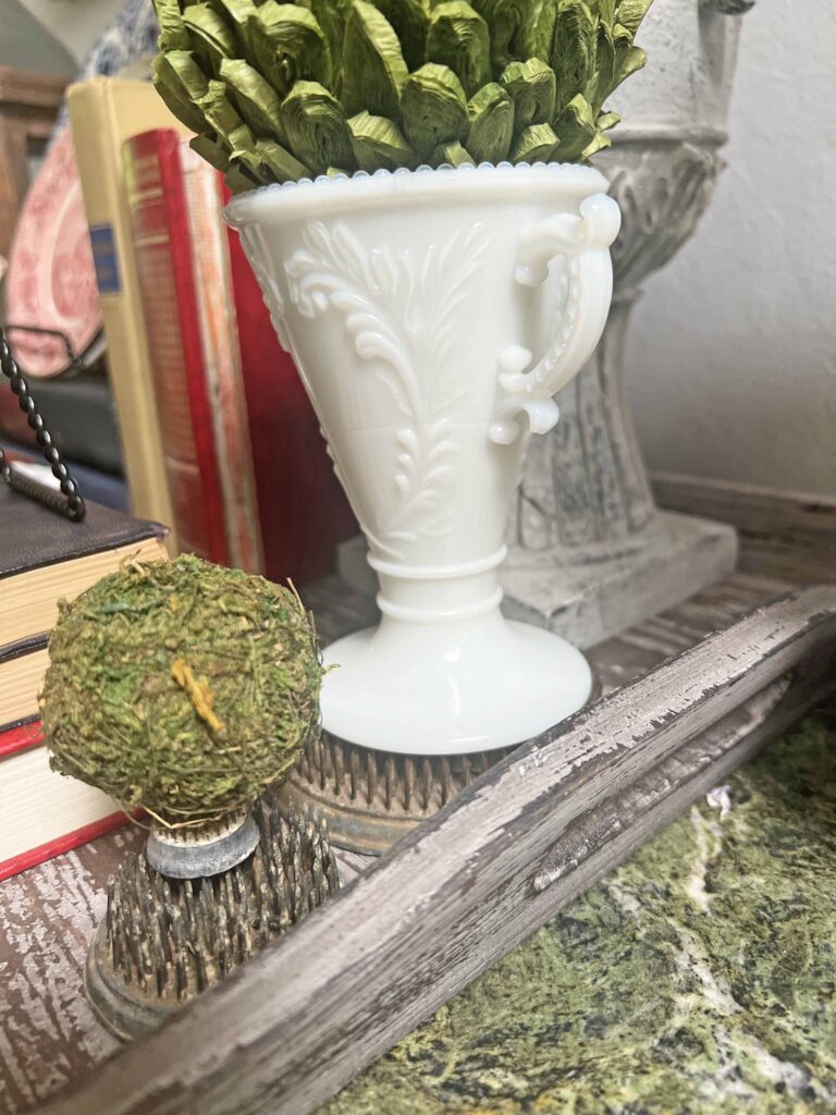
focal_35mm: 26
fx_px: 837
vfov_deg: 67.3
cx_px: 418
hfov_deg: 53.1
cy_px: 558
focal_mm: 5.7
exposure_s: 1/121
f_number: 1.5
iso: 125
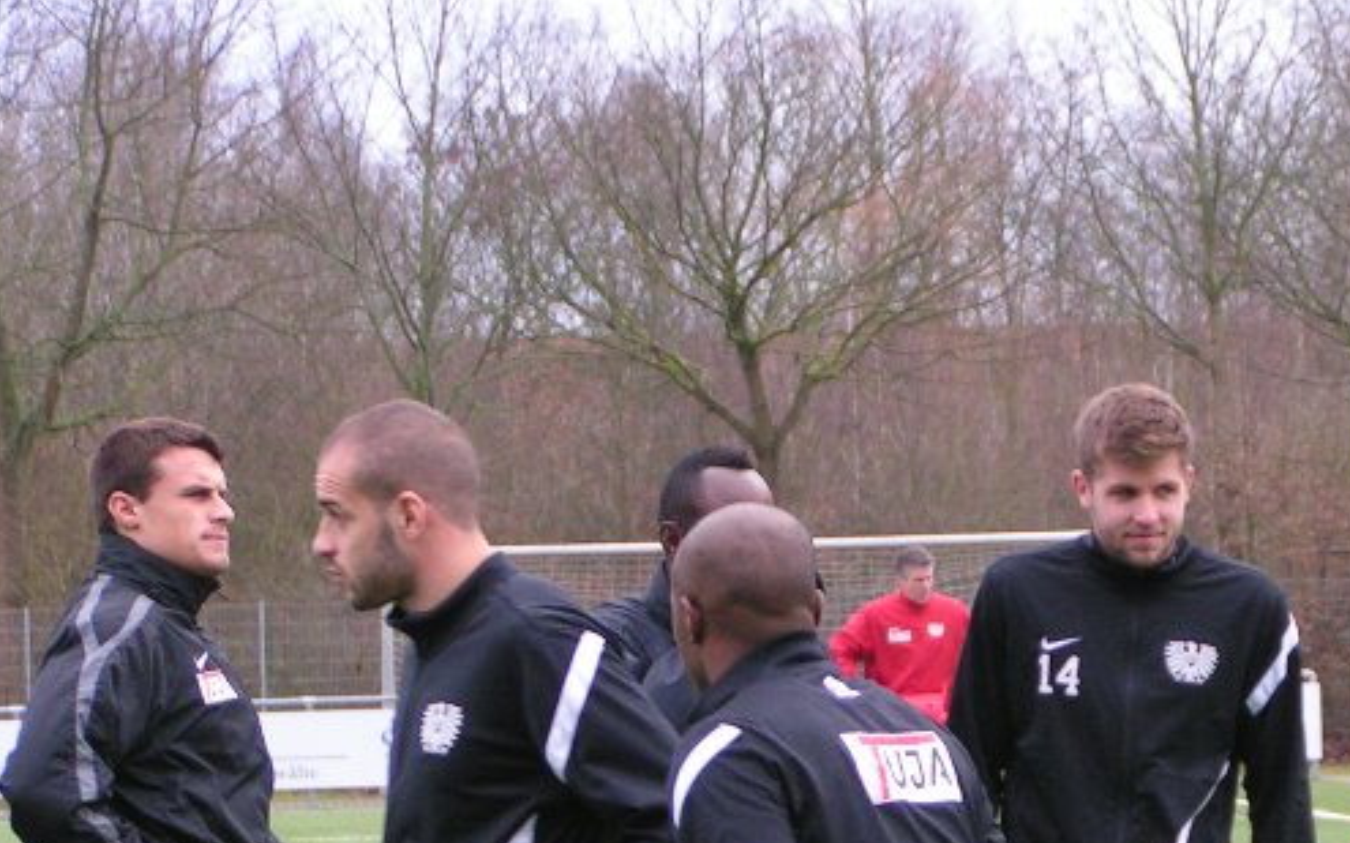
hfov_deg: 11.3
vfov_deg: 7.1
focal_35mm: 185
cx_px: 865
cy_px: 720
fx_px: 6804
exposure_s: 1/125
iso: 125
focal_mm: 16.6
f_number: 3.5
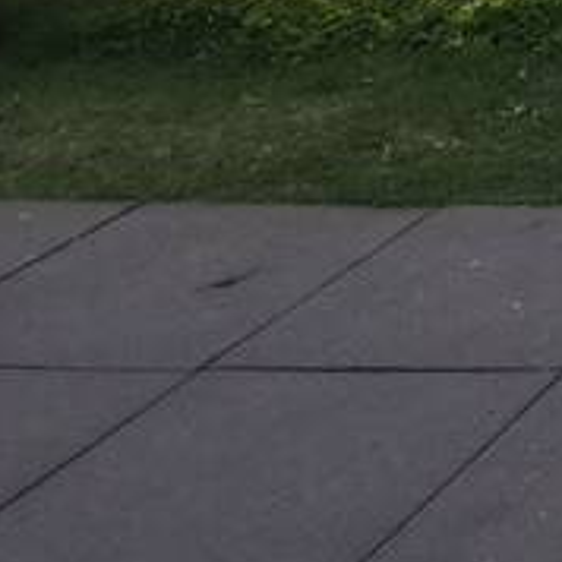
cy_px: -663
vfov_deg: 13.3
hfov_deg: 11.7
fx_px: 1965
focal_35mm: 107
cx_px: 1534
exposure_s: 1/364
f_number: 2.2
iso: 50
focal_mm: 1.91
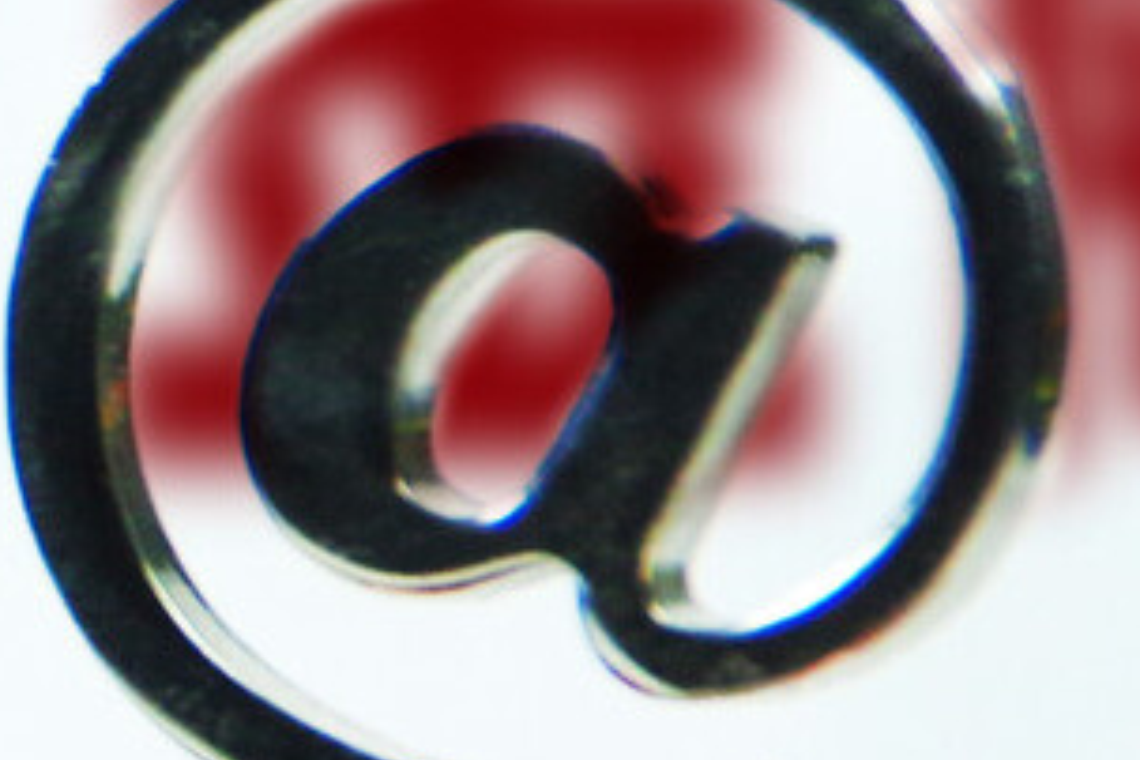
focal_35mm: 594
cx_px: -448
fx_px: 18809
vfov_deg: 2.3
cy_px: 717
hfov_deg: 3.5
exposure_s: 1/100
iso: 800
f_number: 5.6
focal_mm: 100
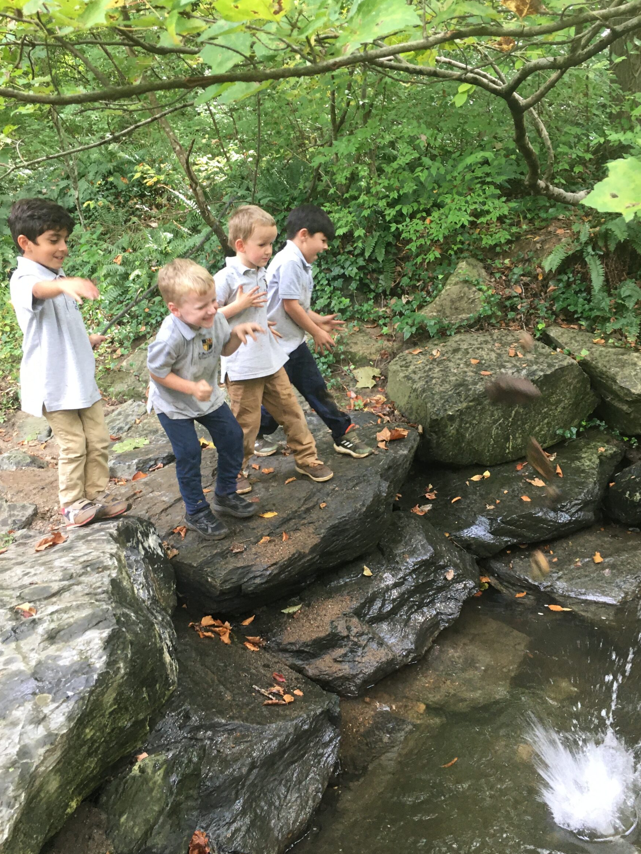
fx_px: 790
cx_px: 305
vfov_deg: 56.8
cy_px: 425
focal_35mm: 32
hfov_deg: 44.1
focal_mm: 4.15
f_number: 2.2
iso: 40
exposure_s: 1/30
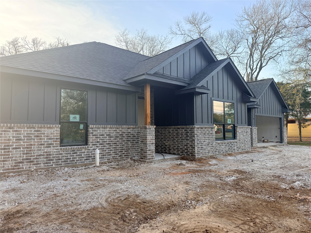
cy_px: 116
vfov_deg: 56.8
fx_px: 216
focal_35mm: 24
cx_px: 156
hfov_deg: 71.6
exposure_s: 1/551
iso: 100
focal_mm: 6.76
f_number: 1.78
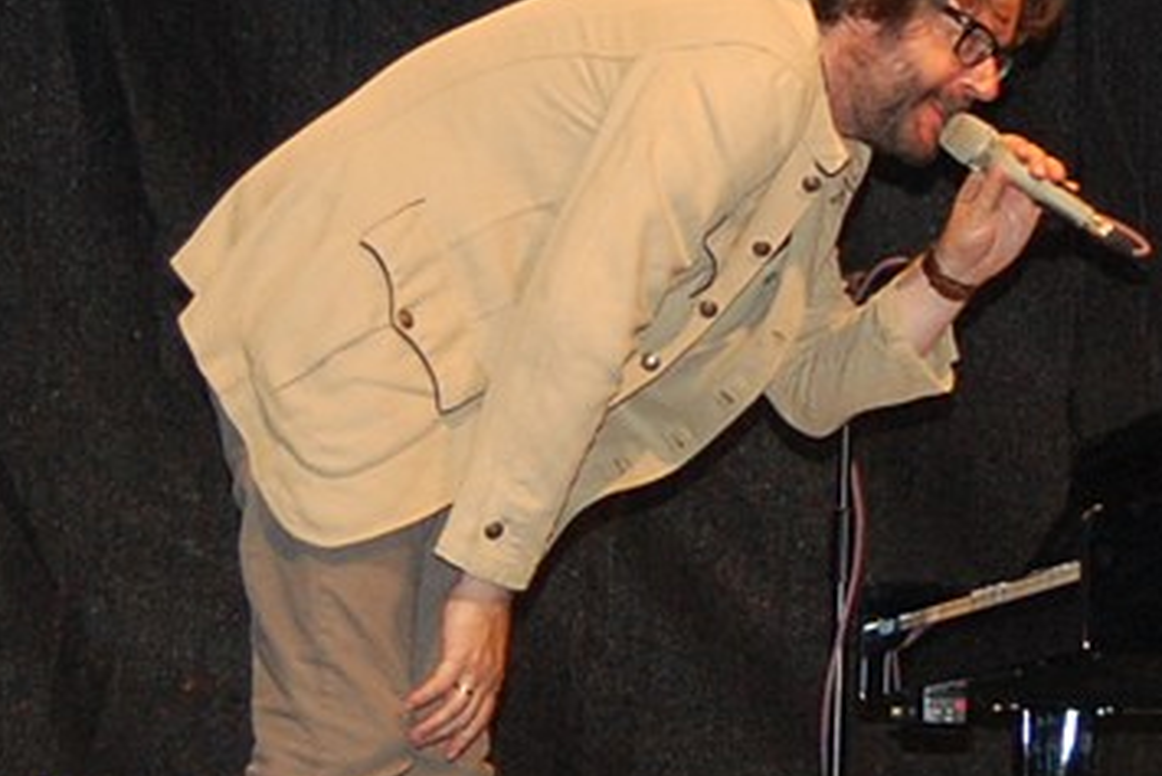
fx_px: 2486
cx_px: 969
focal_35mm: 77
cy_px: 381
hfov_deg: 25.7
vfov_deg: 17.7
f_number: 4.2
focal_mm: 26
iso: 560
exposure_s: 1/60
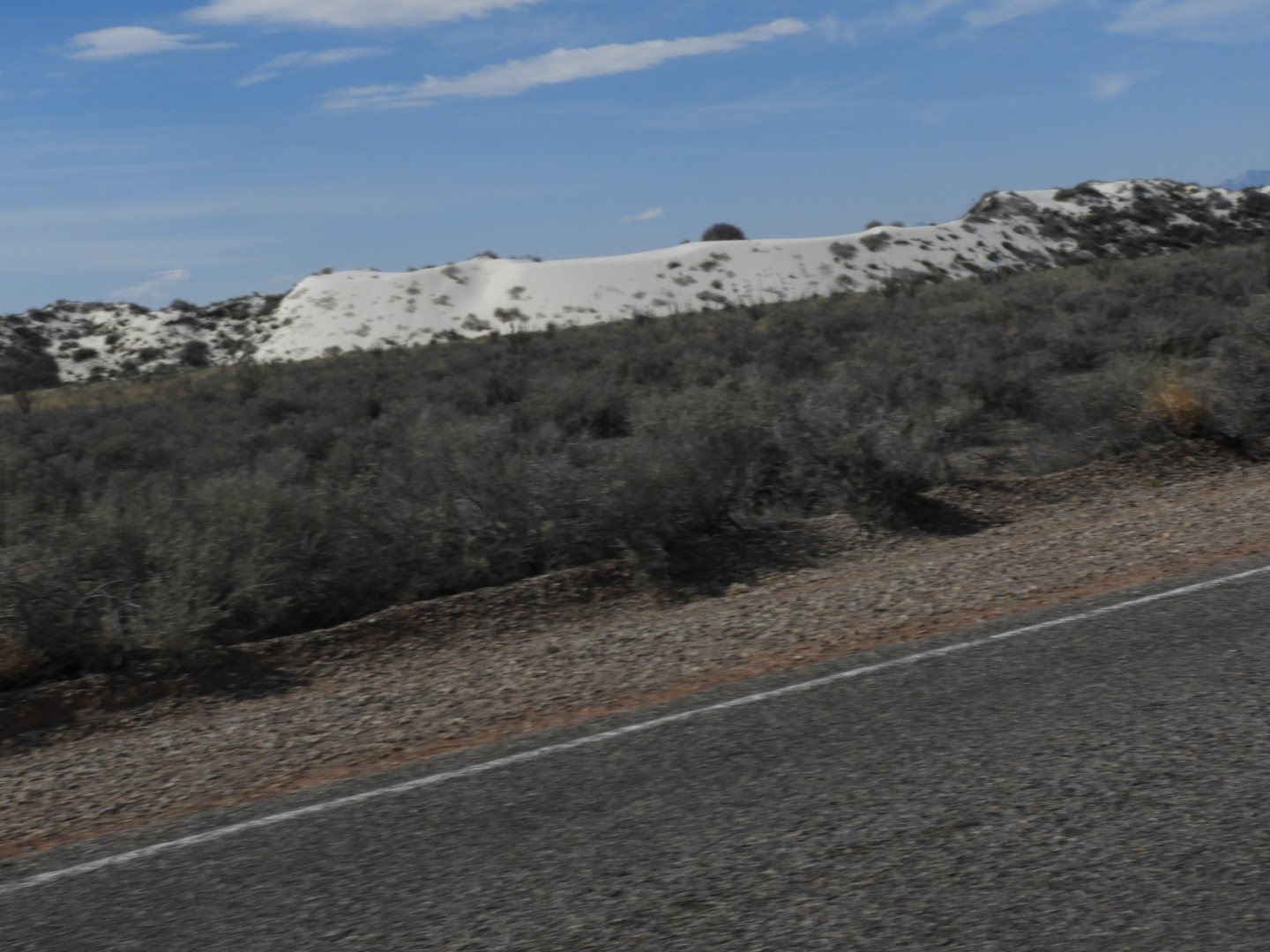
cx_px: 635
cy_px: 476
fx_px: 2018
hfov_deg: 34.9
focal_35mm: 55
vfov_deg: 26.6
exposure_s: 1/1600
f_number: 5
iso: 100
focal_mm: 9.9
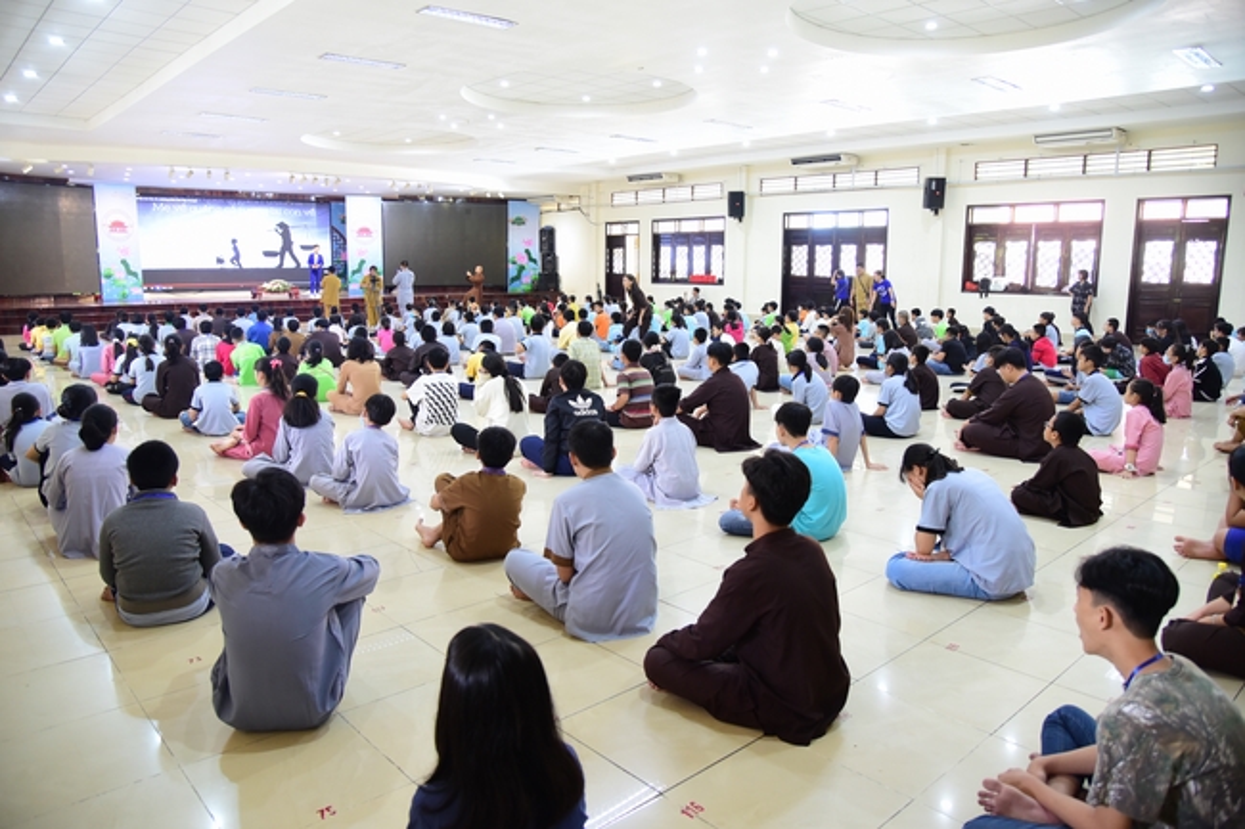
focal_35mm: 24
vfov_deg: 53.1
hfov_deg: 73.8
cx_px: 622
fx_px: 830
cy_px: 414
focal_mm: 24
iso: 2000
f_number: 4
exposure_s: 1/50
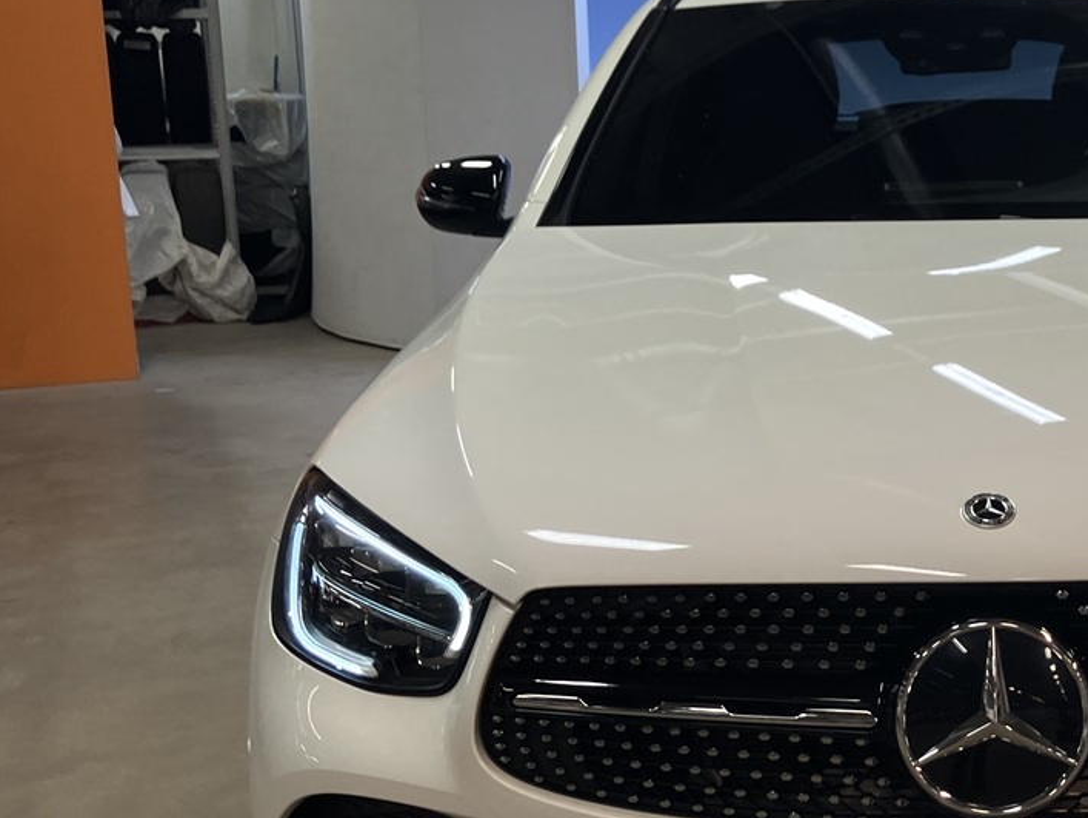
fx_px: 1792
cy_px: 479
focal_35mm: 57
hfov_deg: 32.5
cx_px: 922
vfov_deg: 25.6
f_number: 1.8
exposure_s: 1/100
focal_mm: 3.99
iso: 64
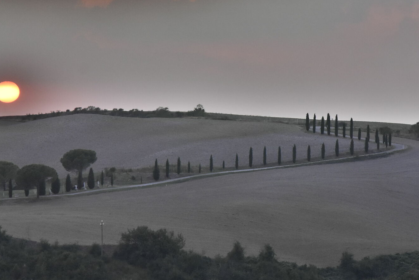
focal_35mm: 216
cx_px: 228
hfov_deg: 9.5
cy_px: 119
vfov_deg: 6.4
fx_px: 2514
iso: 2500
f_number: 8
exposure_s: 1/400
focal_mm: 80
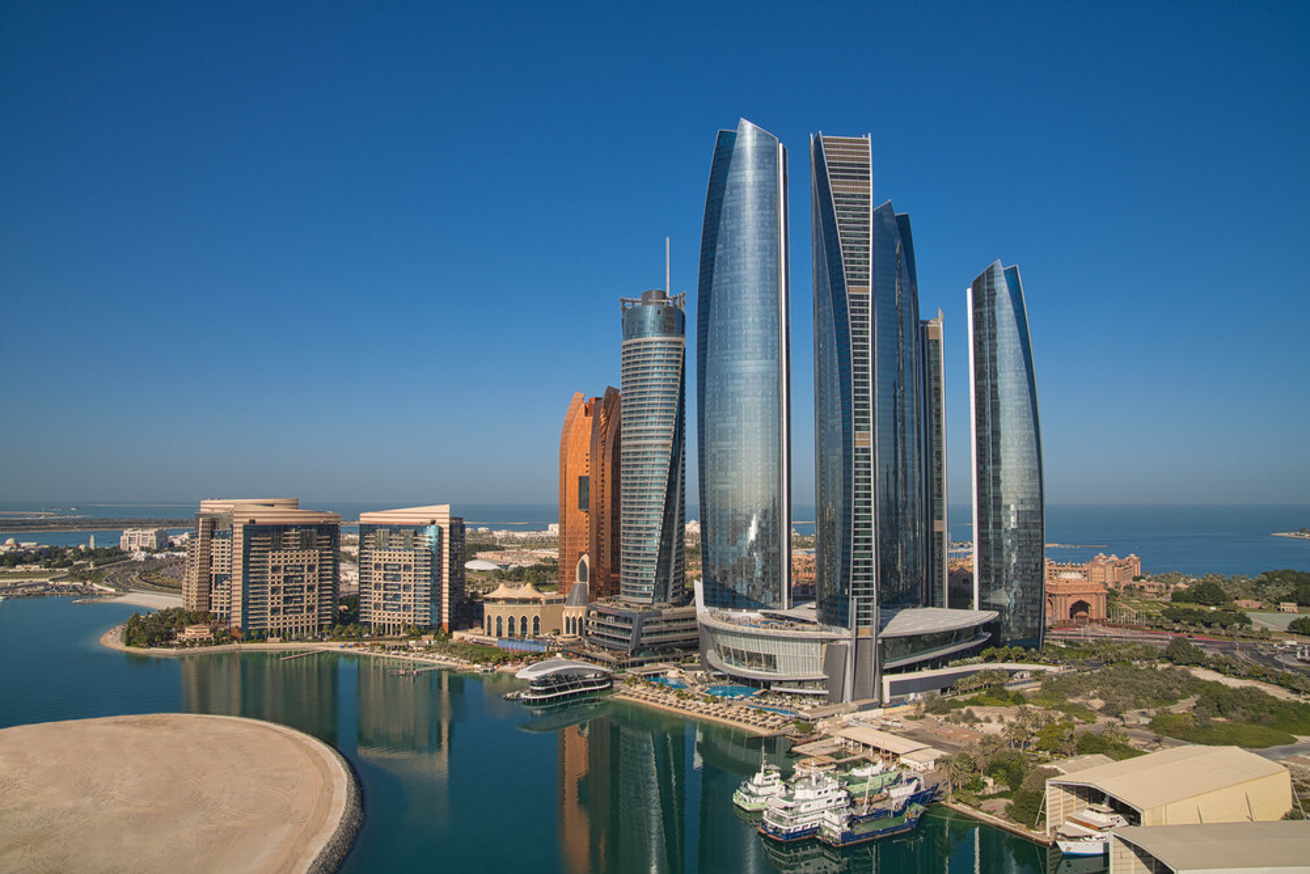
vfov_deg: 53.1
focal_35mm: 24
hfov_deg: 73.7
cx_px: 655
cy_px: 437
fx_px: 873
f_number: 10
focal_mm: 24
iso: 200
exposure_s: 1/500
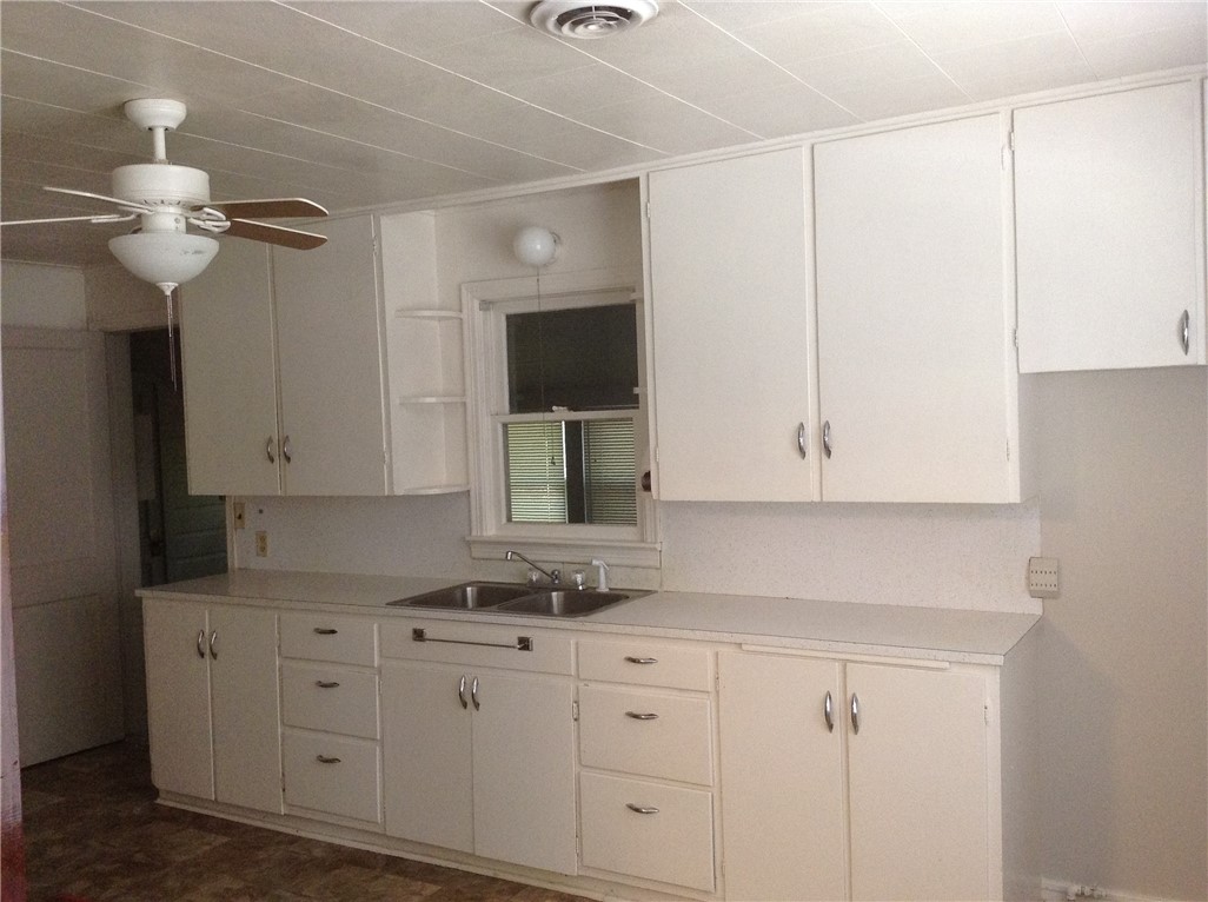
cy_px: 451
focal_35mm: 33
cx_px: 604
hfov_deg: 55.4
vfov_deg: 42.8
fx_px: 1150
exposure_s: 1/25
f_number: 2.4
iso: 125
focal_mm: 3.3
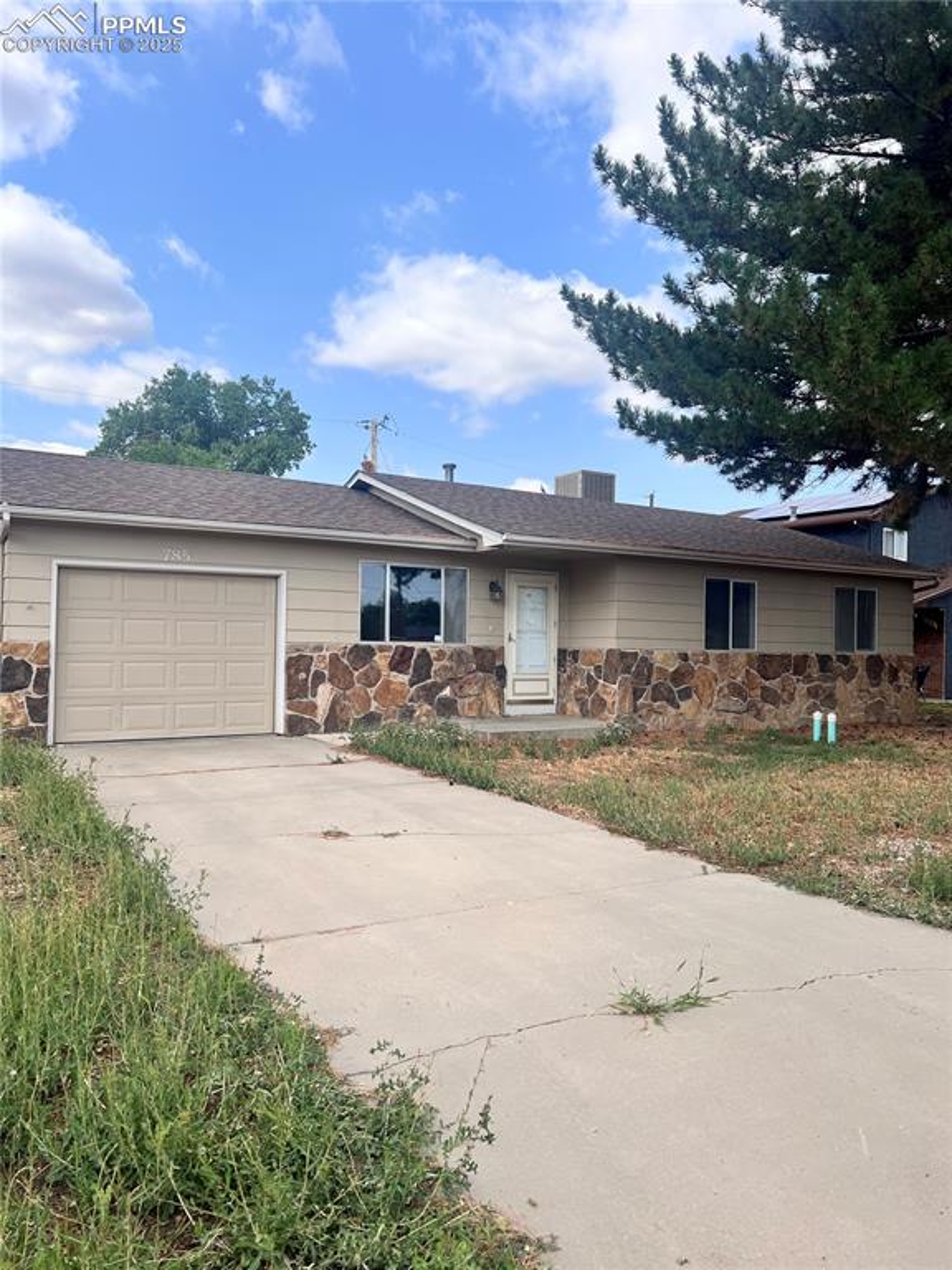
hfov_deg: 53.1
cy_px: 635
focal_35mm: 26
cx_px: 476
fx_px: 953
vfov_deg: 67.3
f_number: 1.5
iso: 50
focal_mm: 5.7
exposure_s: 1/3165
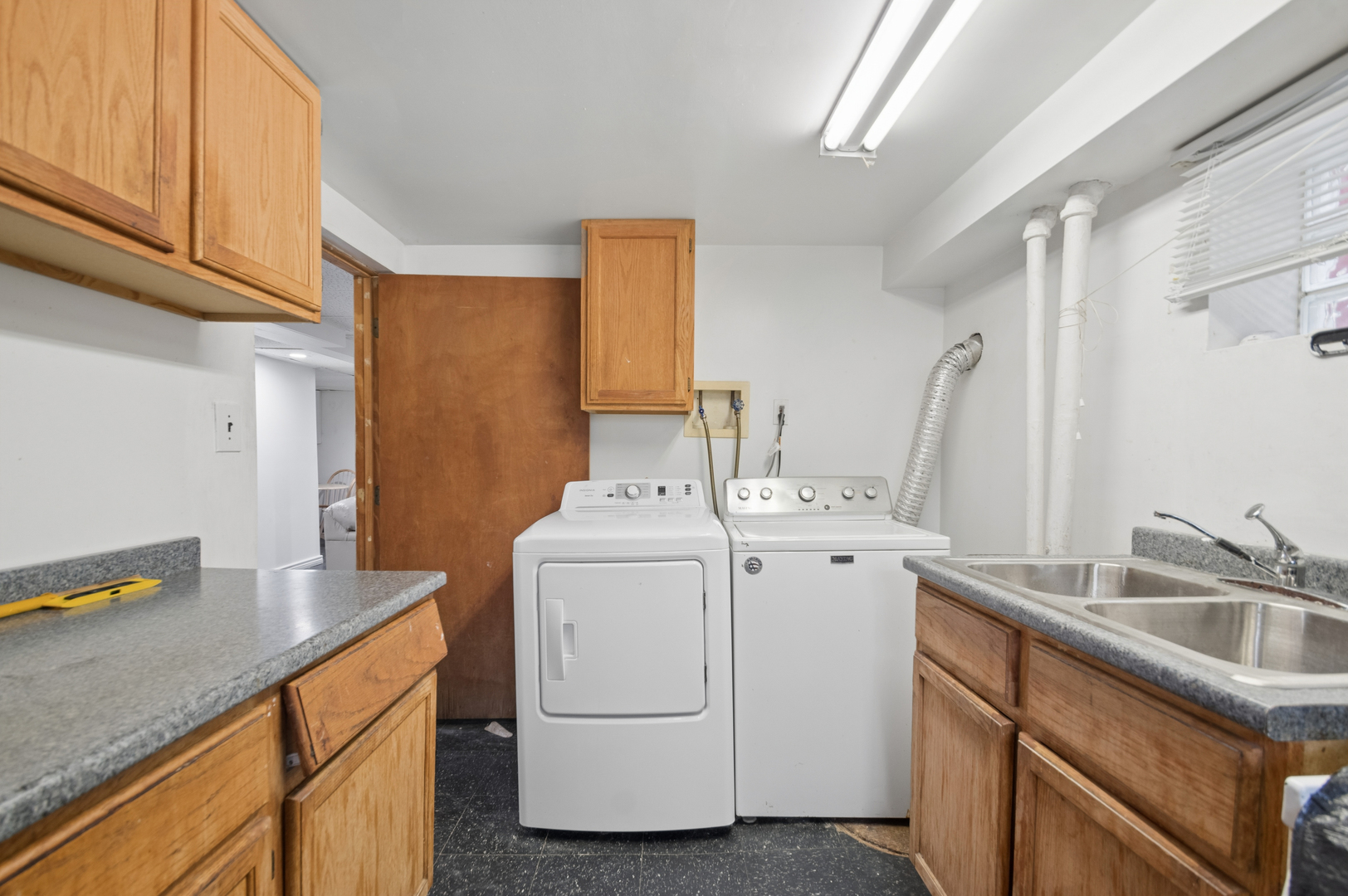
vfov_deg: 77.2
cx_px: 674
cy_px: 448
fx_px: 561
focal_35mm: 15
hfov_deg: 100.4
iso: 400
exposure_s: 1/5
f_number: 8
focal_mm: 10
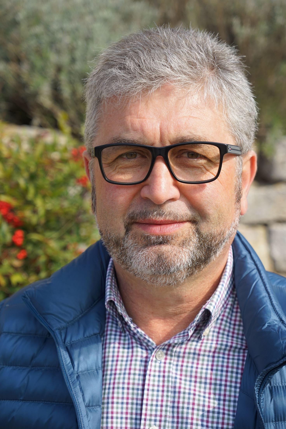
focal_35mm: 70
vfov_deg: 28.8
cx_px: 143
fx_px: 833
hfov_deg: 19.5
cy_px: 214
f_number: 5
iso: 100
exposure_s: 1/400
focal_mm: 70
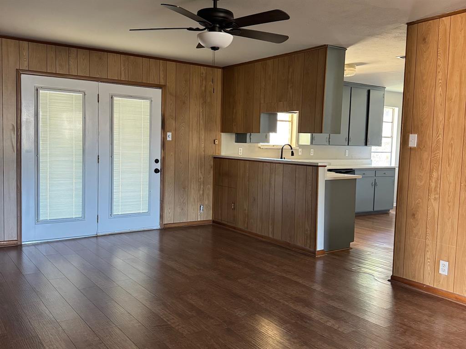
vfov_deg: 56.8
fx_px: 323
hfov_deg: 71.6
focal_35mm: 24
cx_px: 233
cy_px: 174
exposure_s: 1/60
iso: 640
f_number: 1.78
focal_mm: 6.76
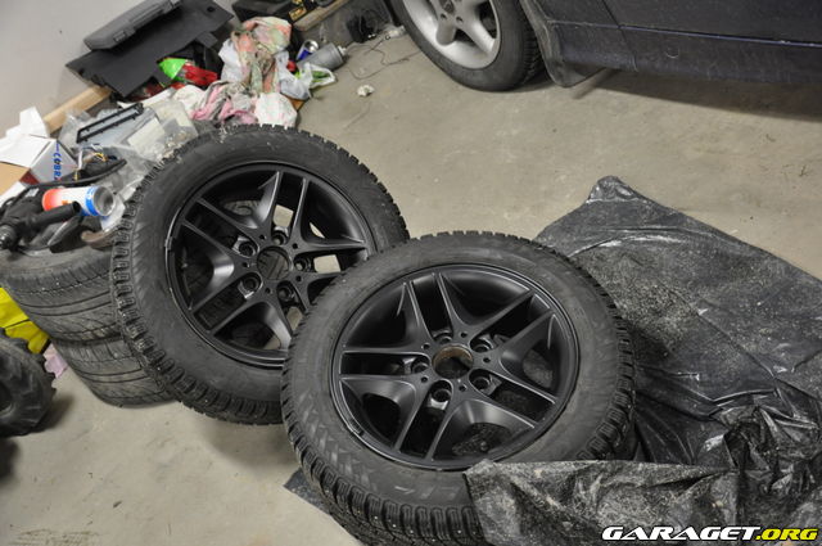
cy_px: 273
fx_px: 1026
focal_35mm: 45
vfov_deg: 29.8
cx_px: 411
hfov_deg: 43.7
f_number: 4.2
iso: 1000
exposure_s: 1/8
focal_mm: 30
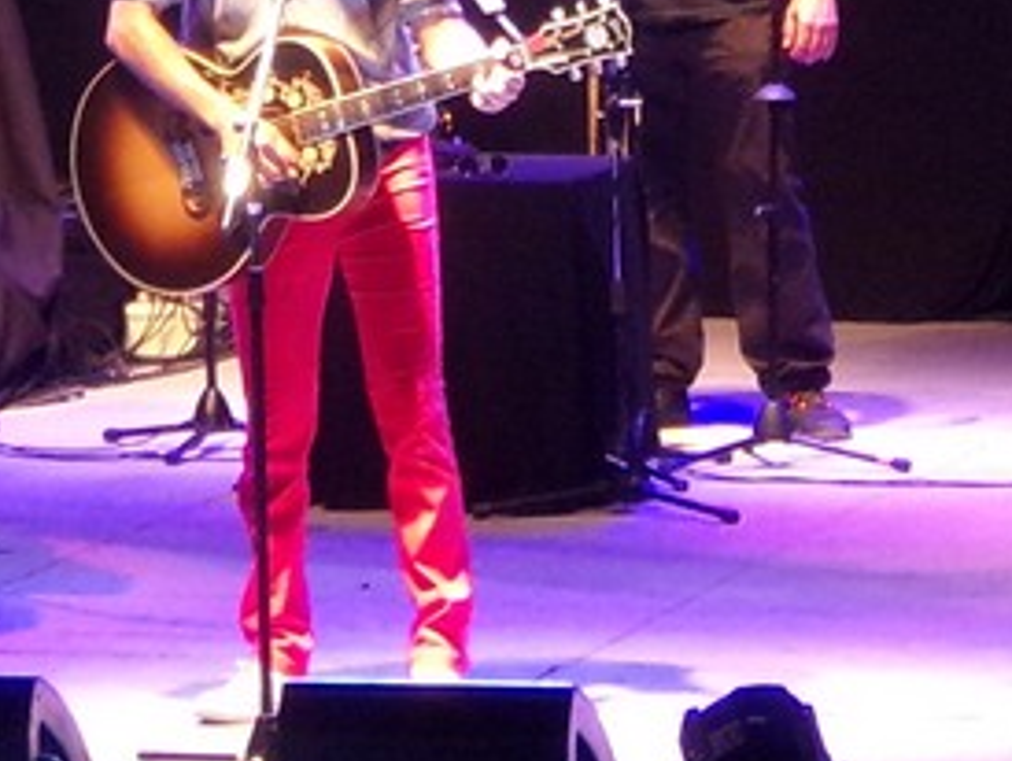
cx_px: 561
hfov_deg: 3.2
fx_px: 18288
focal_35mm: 625
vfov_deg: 2.4
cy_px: -613
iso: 238
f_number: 4.6
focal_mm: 23.8
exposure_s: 1/25
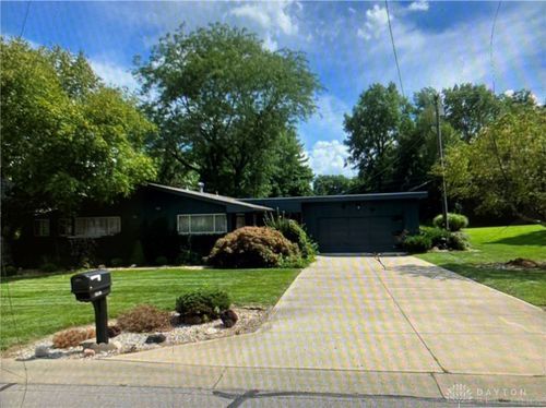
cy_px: 204
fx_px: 819
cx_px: 273
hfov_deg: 36.9
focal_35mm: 52
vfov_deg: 28.0
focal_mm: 5.96
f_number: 1.6
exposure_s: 1/60
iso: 125
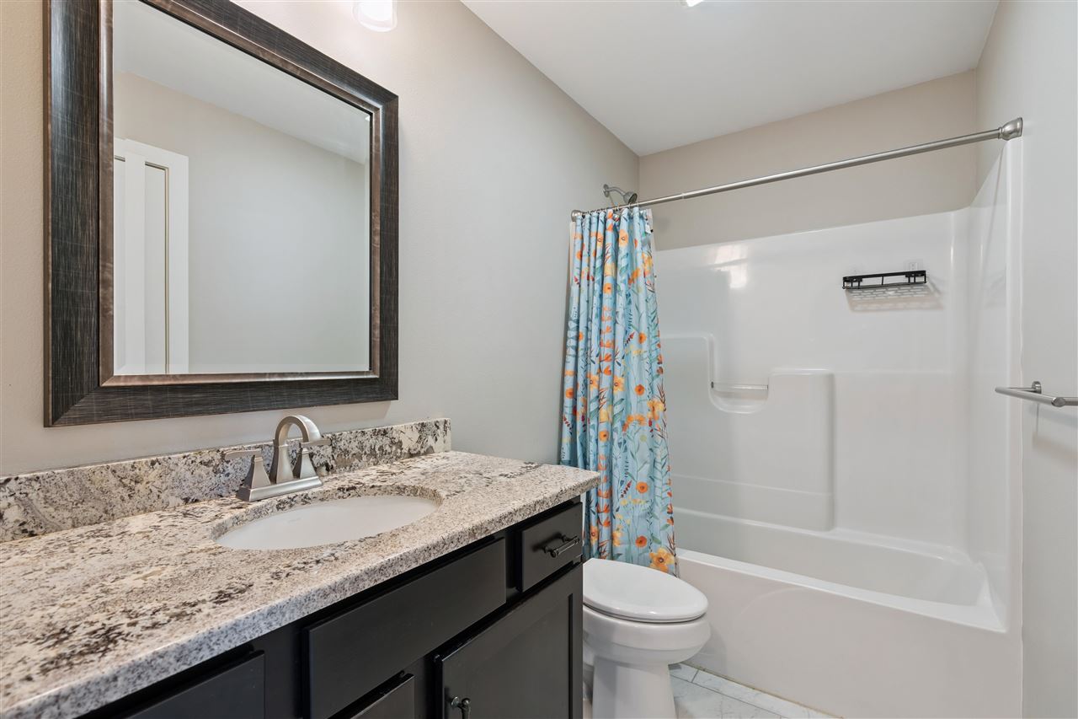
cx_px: 539
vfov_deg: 73.7
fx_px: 479
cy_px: 360
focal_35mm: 16
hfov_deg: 96.7
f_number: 8
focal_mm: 16
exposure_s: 1/10
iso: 400
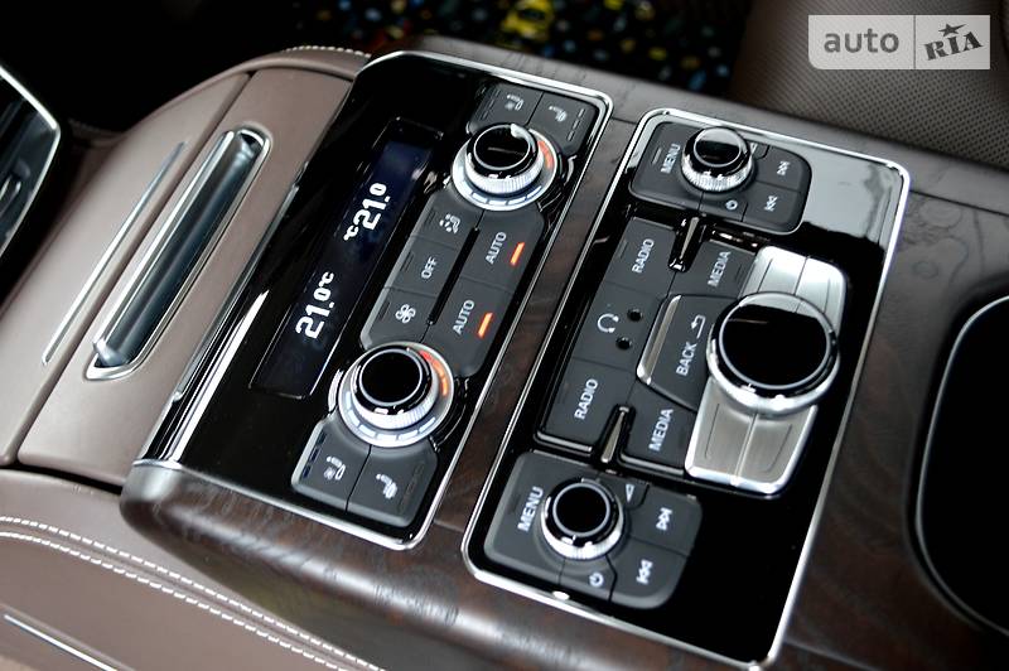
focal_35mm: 42
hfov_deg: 46.4
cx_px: 504
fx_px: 1176
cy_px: 336
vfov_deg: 31.8
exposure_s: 1/15
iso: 560
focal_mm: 28
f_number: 4.5
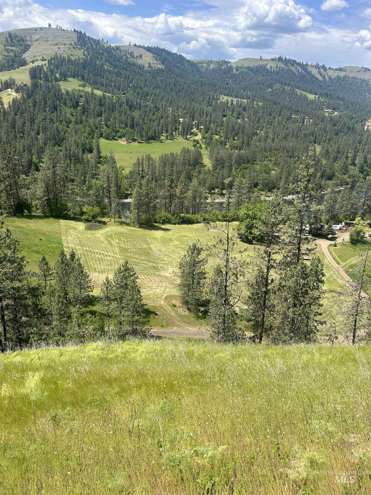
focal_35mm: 26
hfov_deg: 53.1
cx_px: 186
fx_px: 372
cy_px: 248
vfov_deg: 67.3
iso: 50
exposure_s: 1/2513
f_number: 1.5
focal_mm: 5.7
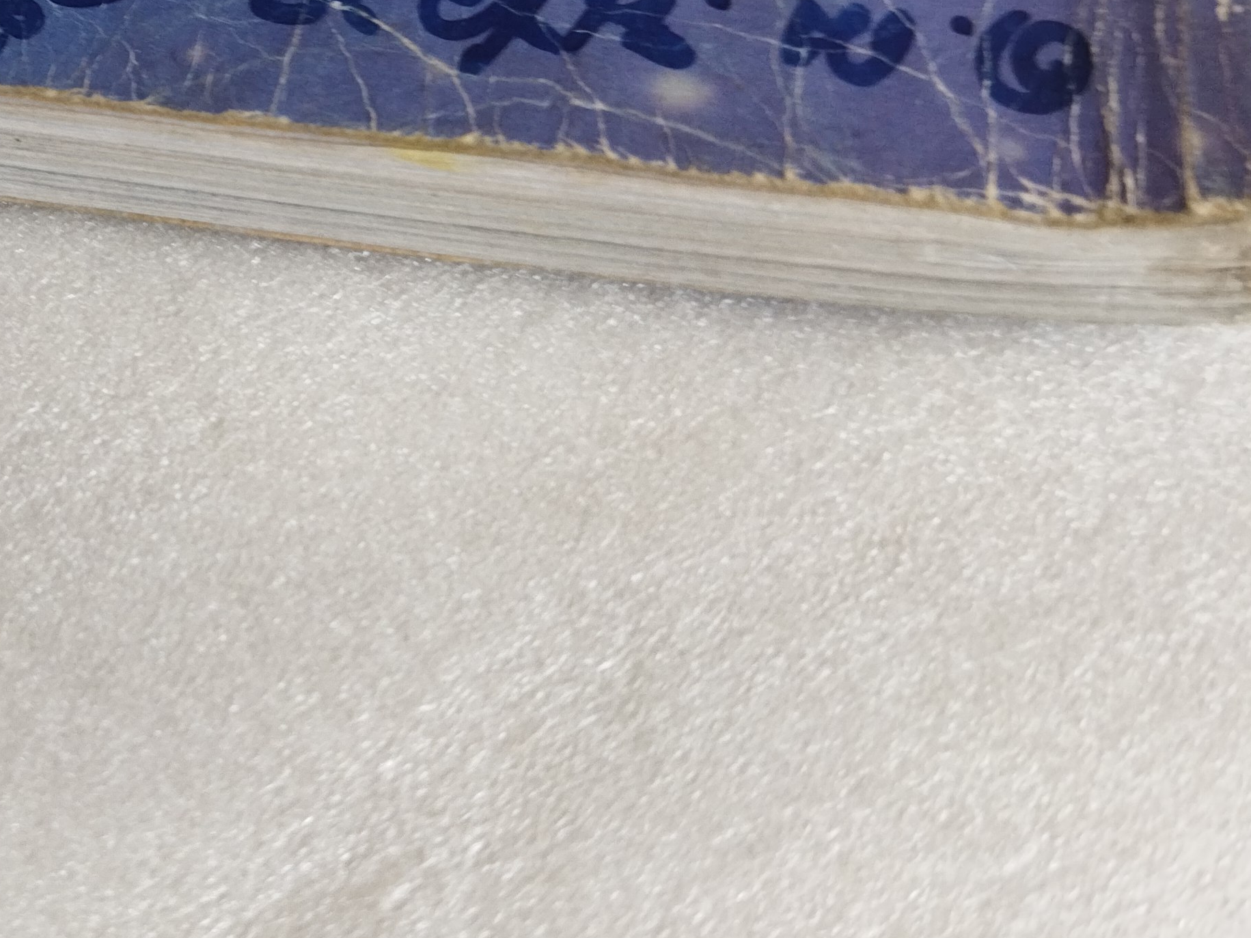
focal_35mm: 59
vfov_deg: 24.5
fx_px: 2132
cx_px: 143
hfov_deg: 31.3
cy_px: 235
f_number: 1.79
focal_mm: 4.71
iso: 131
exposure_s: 1/60
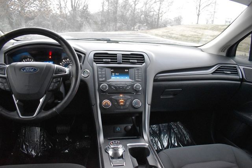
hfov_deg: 67.4
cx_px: 126
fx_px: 189
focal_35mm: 27
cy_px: 84
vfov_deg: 48.0
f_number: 3.5
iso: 2800
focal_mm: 18
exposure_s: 1/125
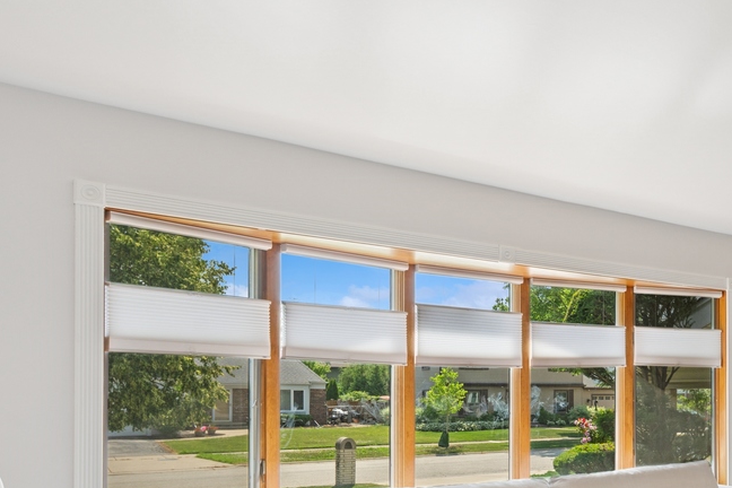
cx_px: 709
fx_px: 712
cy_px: 352
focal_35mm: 35
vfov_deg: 37.1
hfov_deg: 46.7
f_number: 9
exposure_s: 1/20
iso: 200
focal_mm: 14
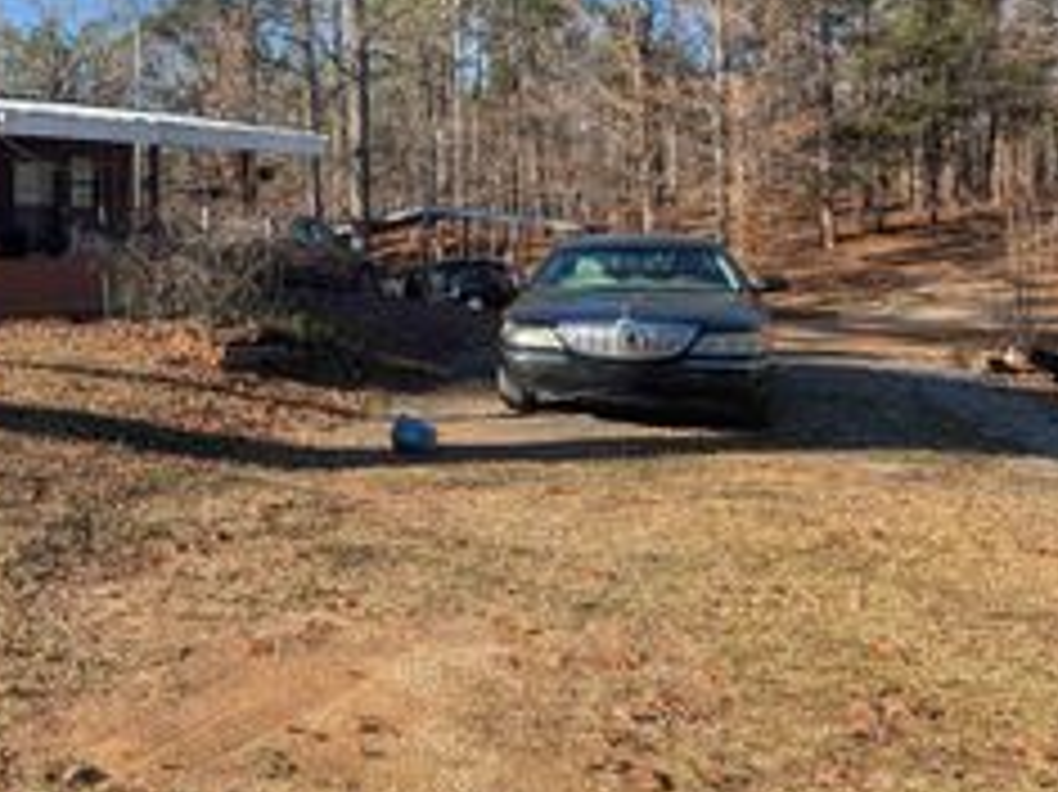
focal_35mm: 34
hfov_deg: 44.9
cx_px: -23
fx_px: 1039
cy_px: 259
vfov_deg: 41.2
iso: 43
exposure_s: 1/701
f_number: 2.2
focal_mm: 2.35
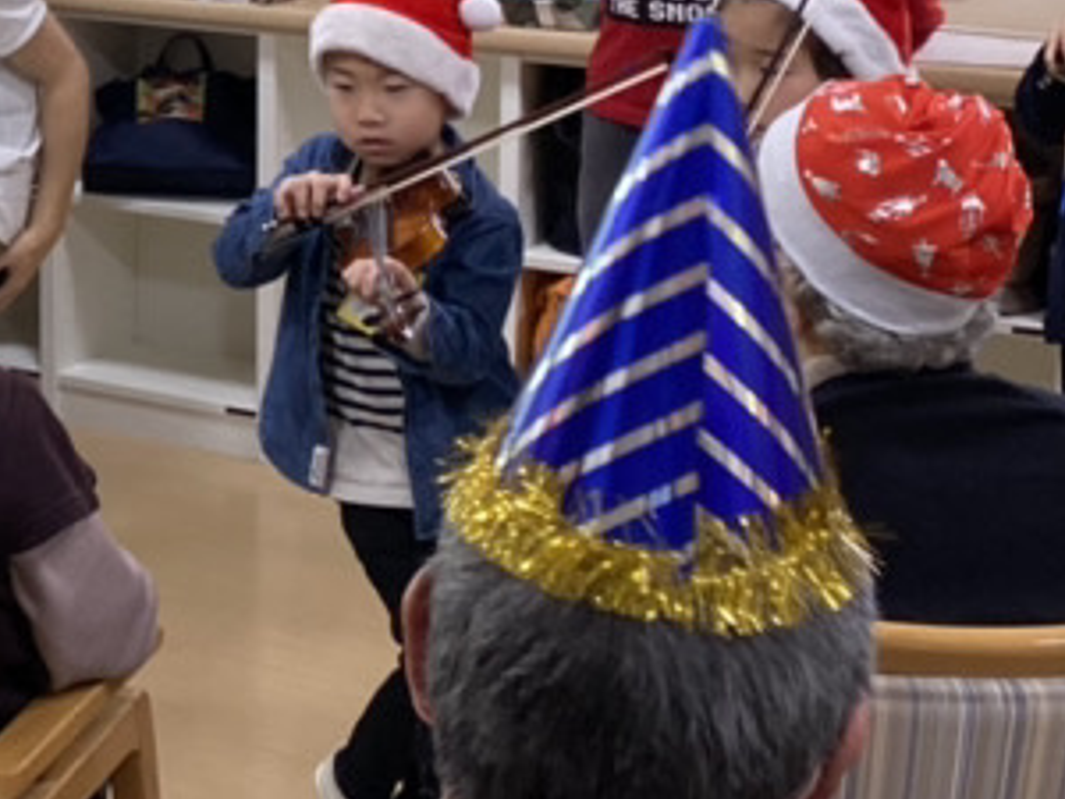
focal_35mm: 104
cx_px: -497
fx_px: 3200
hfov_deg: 17.2
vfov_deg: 13.9
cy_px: -71
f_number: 1.8
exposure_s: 1/120
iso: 100
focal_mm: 4.25
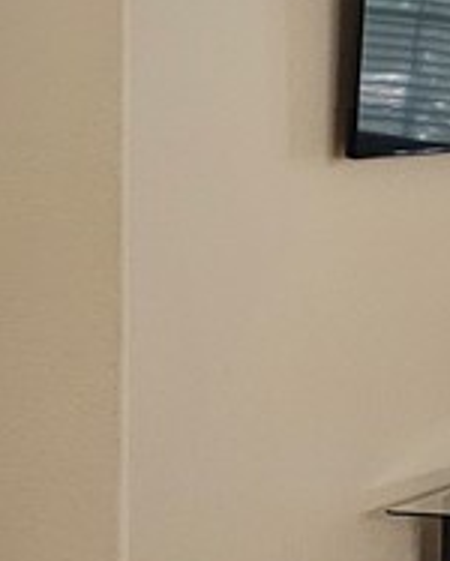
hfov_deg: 10.0
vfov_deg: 15.4
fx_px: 2044
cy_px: 30
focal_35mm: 123
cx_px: 1269
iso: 640
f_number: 1.7
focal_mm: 6.3
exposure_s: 1/120
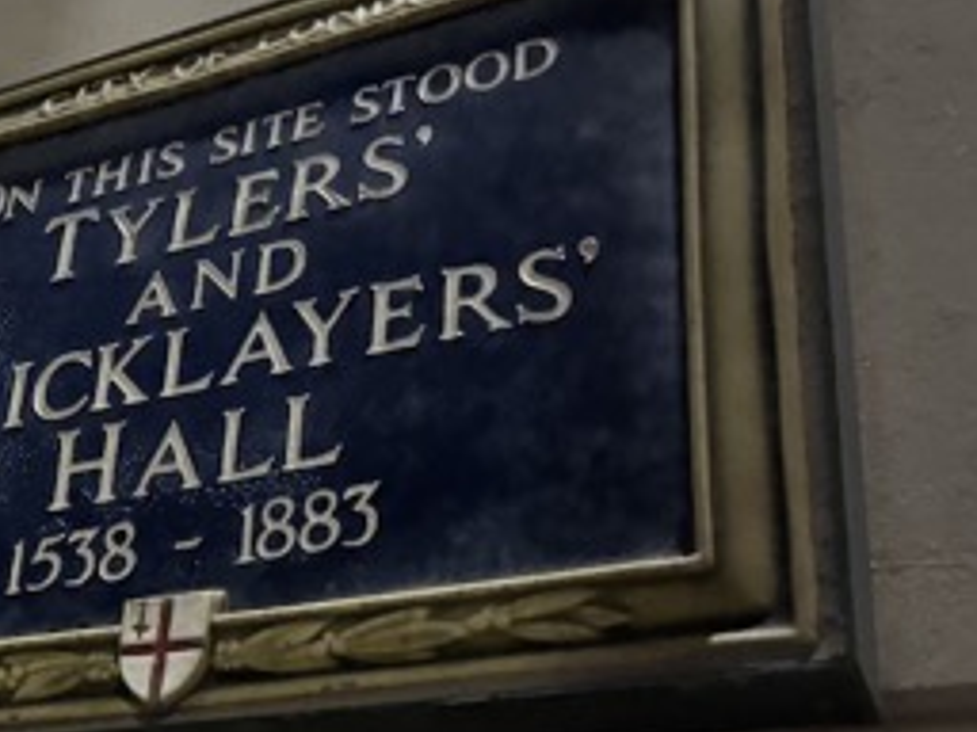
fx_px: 1835
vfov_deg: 22.4
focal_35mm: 65
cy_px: 538
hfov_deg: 27.9
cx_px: -15
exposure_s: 1/30
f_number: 1.6
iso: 1000
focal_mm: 5.96
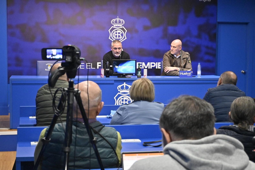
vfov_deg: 22.1
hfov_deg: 32.6
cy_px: 85
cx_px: 128
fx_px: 436
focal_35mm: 62
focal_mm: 41
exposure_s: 1/100
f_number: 5.6
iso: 4000
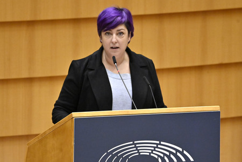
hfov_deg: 3.4
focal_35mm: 600
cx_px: 121
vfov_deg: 2.3
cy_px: 81
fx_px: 4033
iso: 5000
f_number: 6.3
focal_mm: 600
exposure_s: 1/640
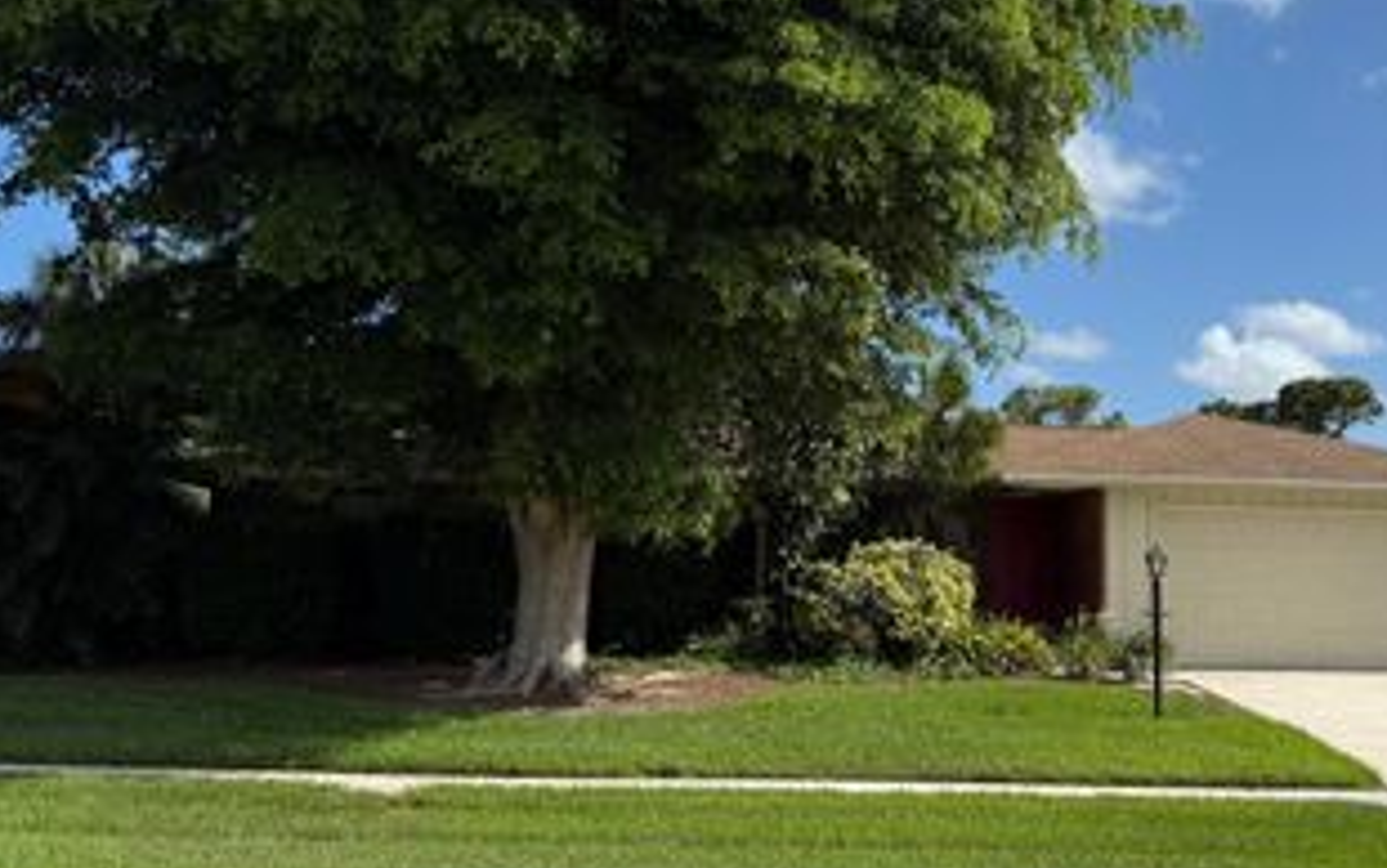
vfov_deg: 31.2
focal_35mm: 41
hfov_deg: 47.1
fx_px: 1550
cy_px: 333
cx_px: 962
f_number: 1.78
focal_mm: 6.76
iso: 80
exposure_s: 1/4673
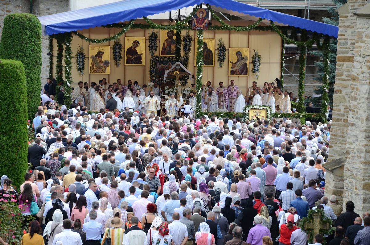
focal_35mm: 158
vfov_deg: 8.7
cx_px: 185
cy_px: 122
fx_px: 1615
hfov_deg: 13.1
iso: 160
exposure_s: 1/100
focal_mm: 105
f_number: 7.1
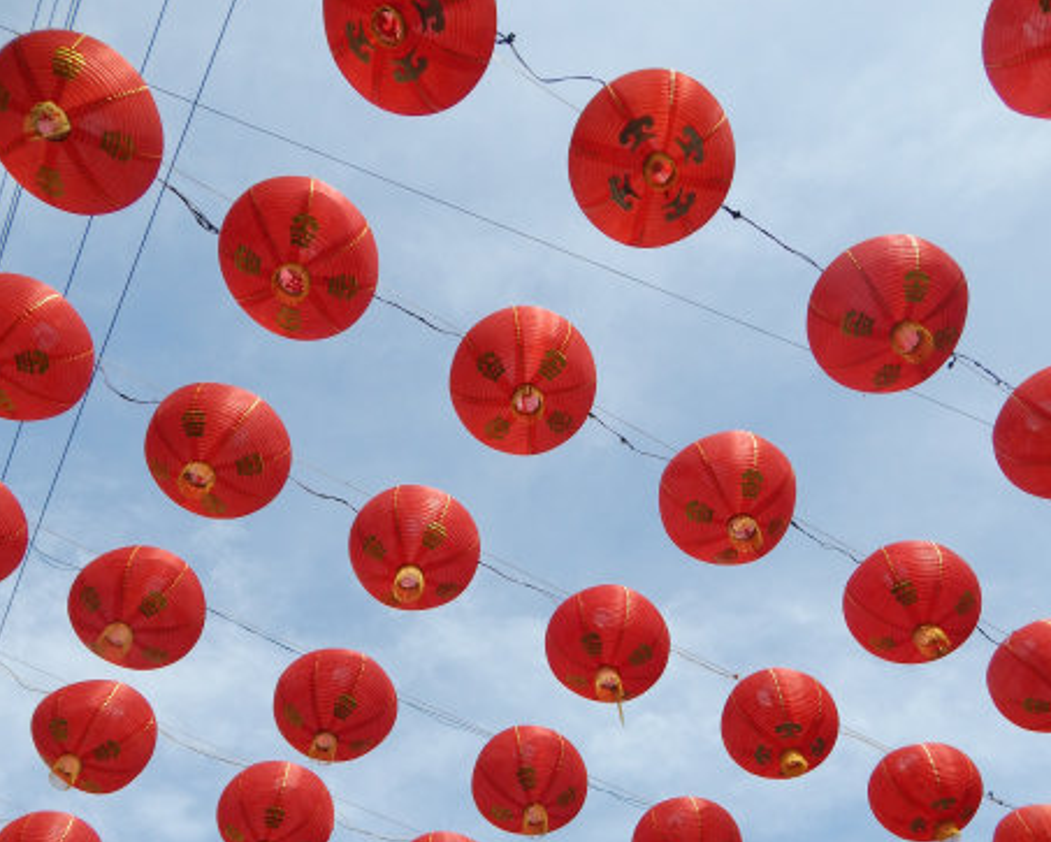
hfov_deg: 60.4
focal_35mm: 29
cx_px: 526
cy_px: 610
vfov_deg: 48.5
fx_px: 903
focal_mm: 4
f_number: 6
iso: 125
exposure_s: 1/500
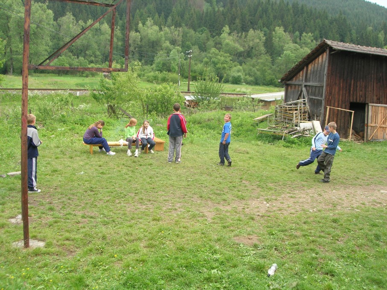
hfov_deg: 49.0
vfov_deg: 37.7
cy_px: 145
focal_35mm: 38
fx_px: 425
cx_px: 194
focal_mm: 7.8
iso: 64
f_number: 4.8
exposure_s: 1/158
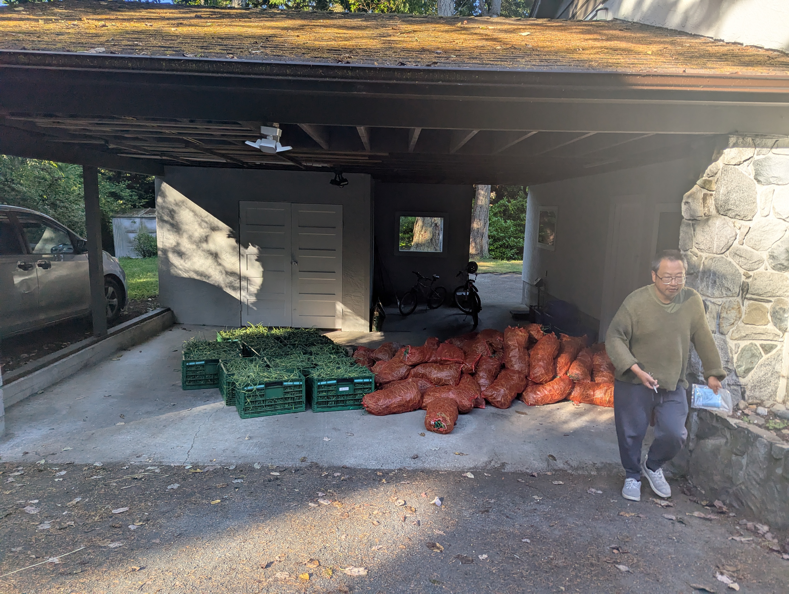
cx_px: 394
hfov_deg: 71.5
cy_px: 297
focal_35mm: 24
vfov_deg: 56.9
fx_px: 548
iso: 45
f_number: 1.85
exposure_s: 1/547
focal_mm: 6.81
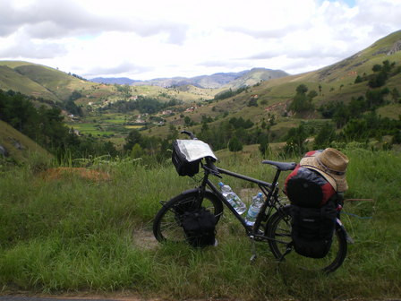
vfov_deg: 37.7
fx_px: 440
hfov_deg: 49.0
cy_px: 150
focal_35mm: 38
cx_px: 200
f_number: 4.6
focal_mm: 6.3
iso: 64
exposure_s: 1/200
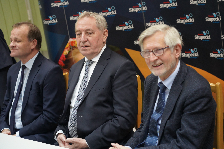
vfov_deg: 18.7
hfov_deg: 27.7
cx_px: 112
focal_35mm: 73
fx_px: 454
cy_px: 74
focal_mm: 73
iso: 6400
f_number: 4
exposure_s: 1/160
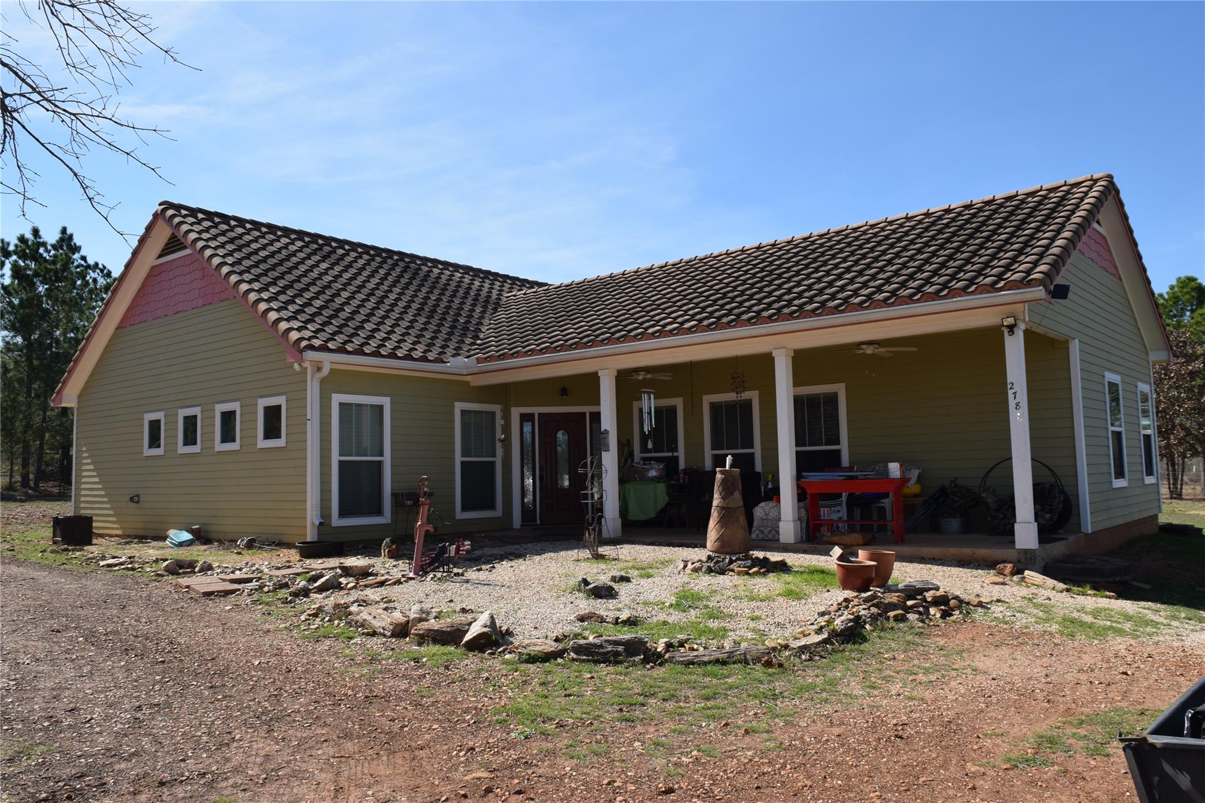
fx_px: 904
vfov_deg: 47.9
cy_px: 402
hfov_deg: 67.4
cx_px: 602
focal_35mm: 27
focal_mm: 18
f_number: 9
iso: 100
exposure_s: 1/200
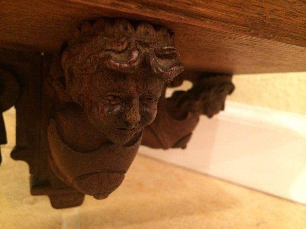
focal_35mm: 30
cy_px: 114
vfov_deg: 46.8
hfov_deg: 60.0
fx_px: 265
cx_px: 153
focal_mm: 4.12
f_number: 2.2
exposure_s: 1/15
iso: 400
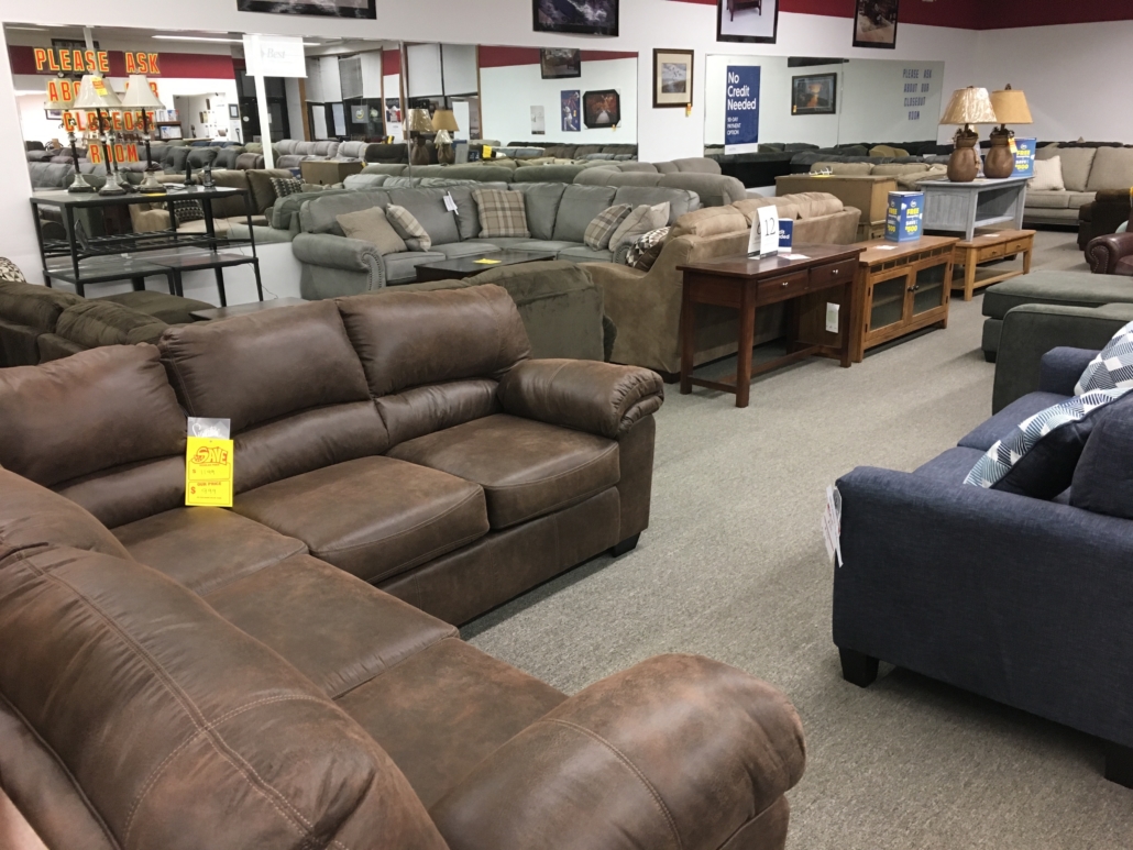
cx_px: 566
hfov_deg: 61.6
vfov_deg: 48.2
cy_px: 425
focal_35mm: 29
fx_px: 949
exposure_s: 1/30
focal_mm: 4.15
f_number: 2.2
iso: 125
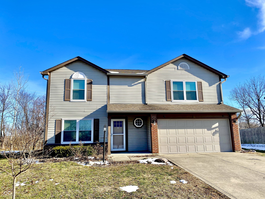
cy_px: 100
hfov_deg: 67.3
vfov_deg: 53.1
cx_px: 132
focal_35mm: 26
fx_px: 199
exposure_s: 1/2268
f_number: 1.8
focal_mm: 4.25
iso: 32
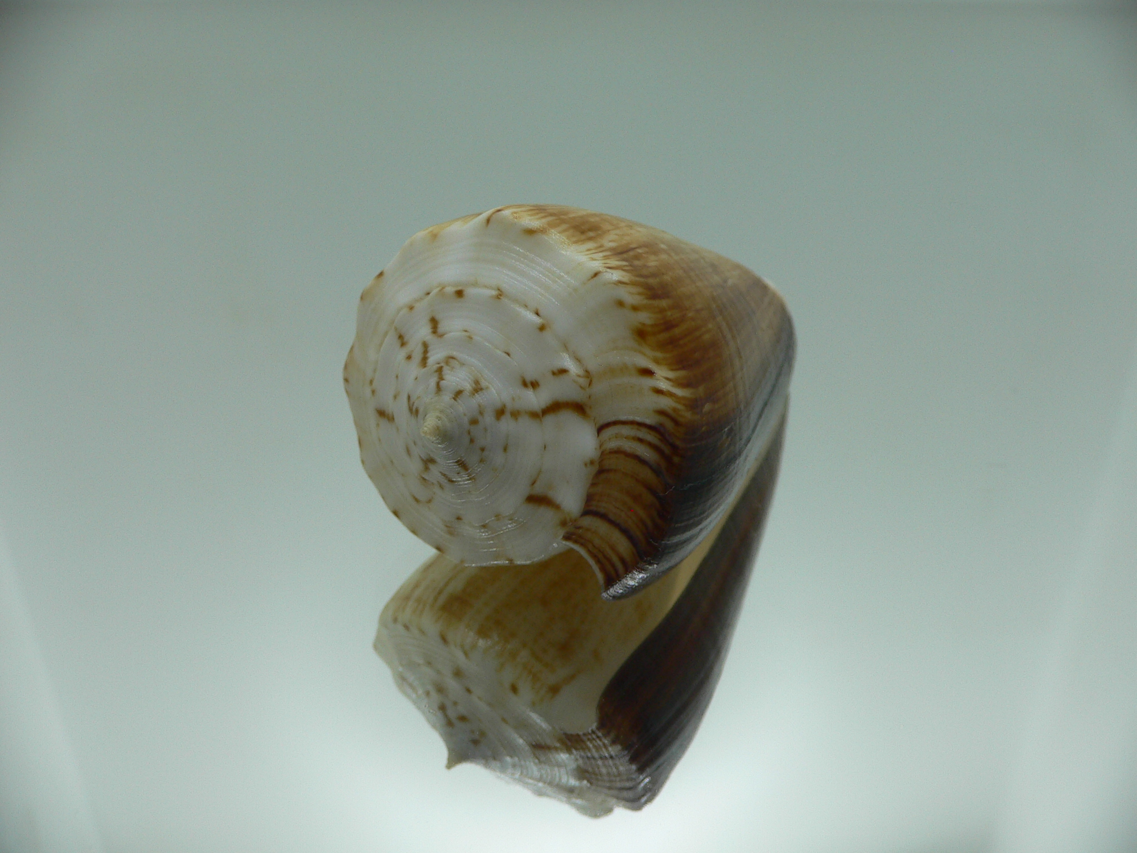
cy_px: 426
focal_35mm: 35
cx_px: 568
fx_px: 1150
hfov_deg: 52.6
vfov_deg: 40.7
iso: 80
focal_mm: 4.6
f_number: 2.8
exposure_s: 1/100
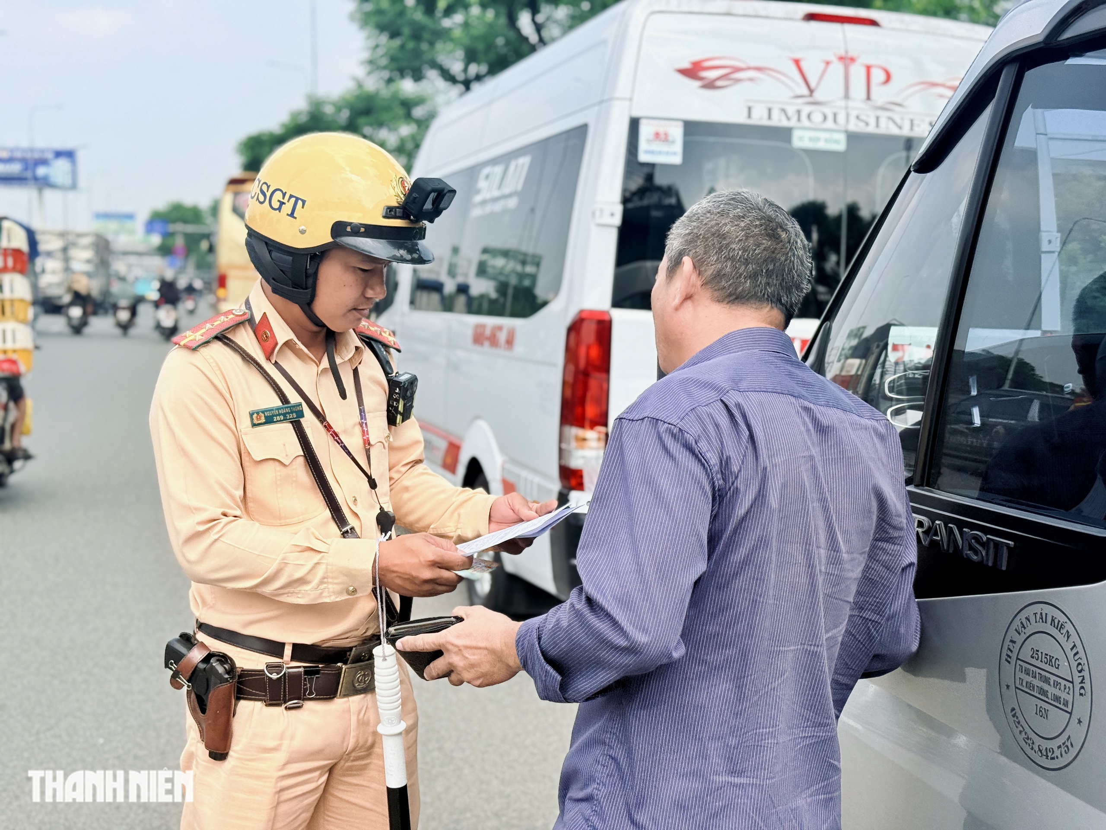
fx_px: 1534
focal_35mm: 48
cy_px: 415
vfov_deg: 30.3
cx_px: 553
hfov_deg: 39.7
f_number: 1.78
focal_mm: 6.76
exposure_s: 1/2762
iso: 80
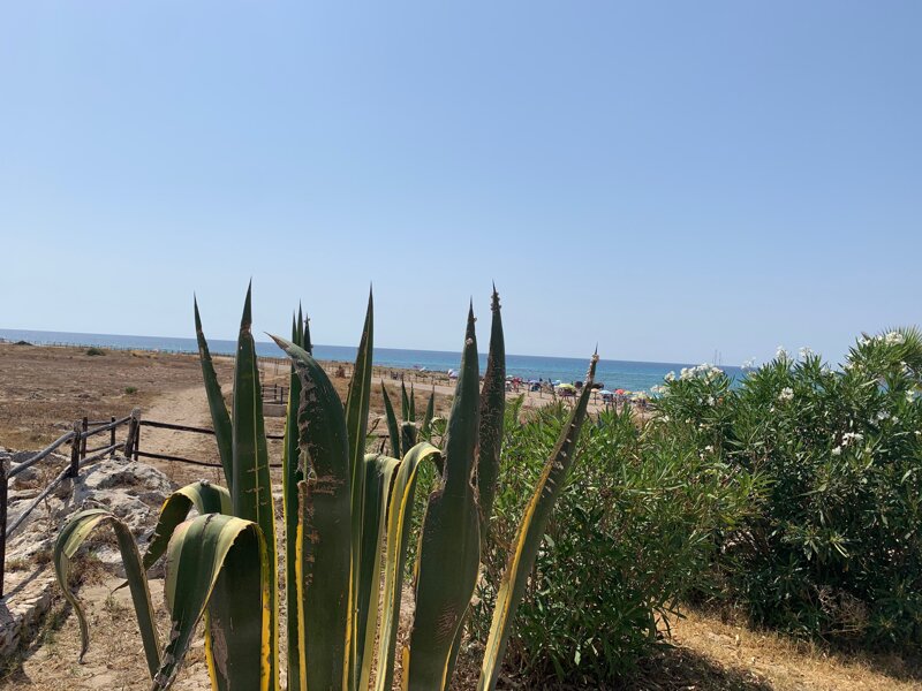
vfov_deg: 53.1
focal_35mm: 26
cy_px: 346
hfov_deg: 67.3
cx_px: 461
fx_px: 693
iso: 25
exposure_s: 1/4902
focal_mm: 4.25
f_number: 1.8
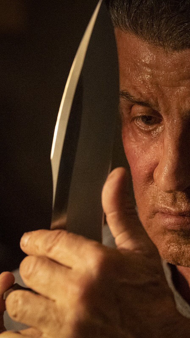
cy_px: 169
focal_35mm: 301
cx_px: 153
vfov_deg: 7.2
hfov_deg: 4.0
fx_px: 2696
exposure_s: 1/100
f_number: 5
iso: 12800
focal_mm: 191
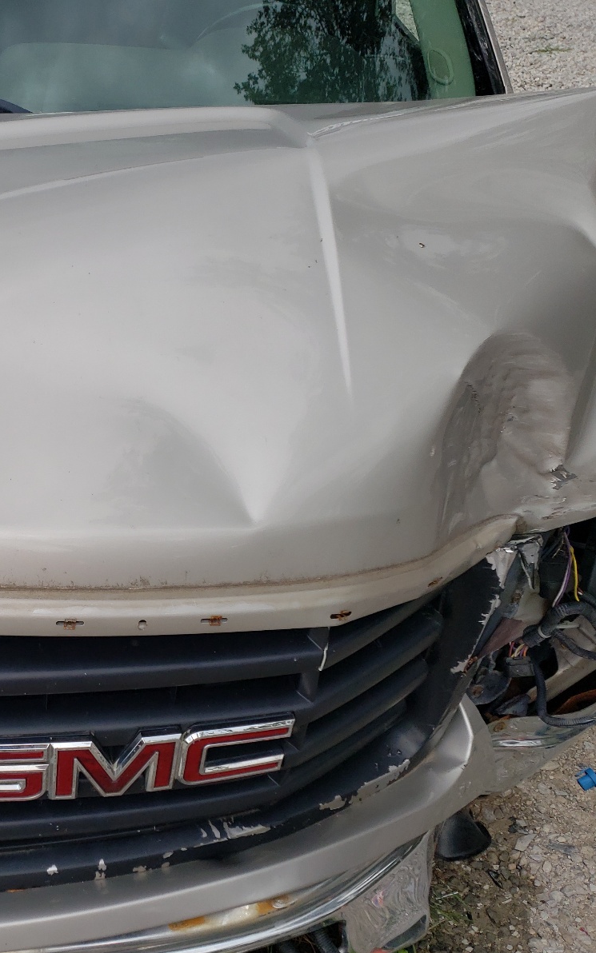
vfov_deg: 52.7
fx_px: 962
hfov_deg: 32.9
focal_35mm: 37
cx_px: 76
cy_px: 479
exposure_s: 1/1667
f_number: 1.5
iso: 50
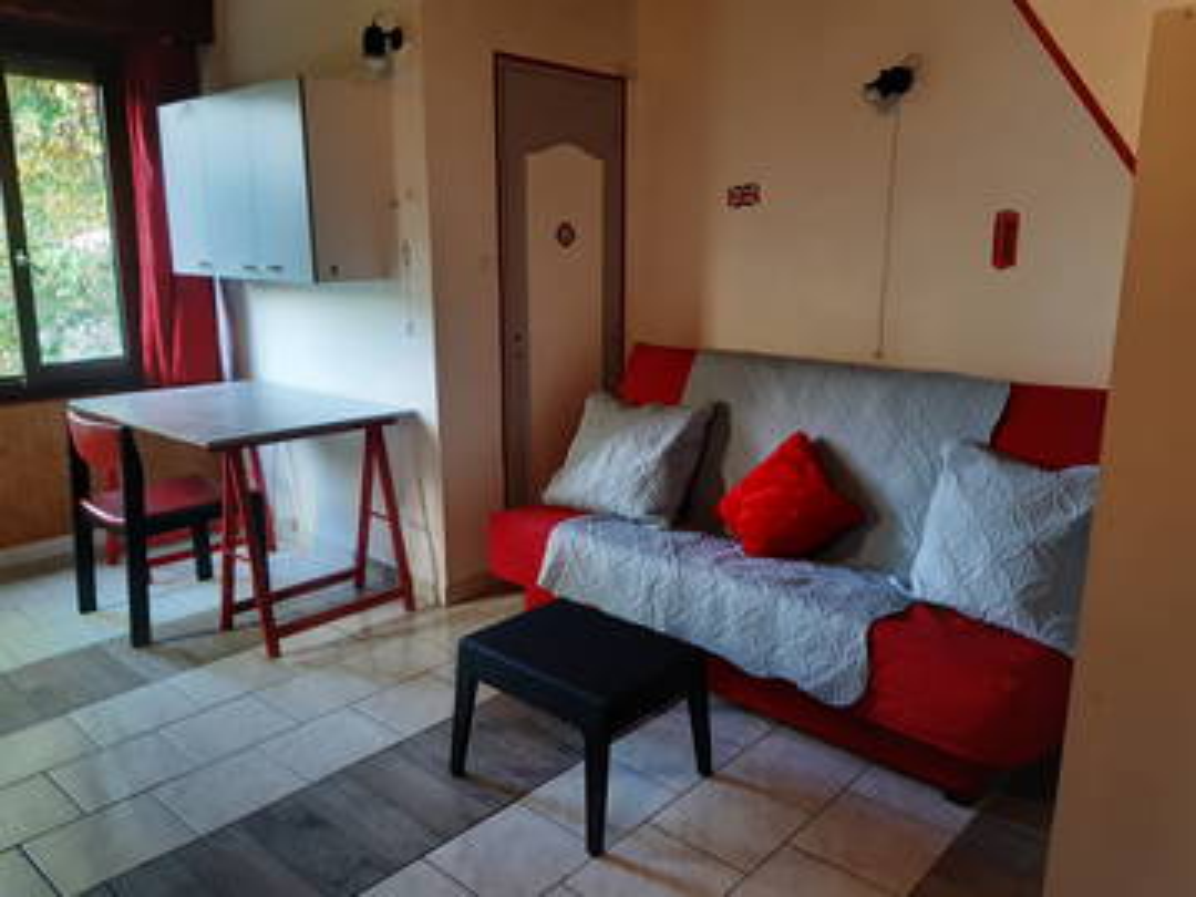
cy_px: 448
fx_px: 898
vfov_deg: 53.1
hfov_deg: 67.3
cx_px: 598
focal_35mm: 26
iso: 160
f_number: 1.7
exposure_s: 1/50
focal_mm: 3.92
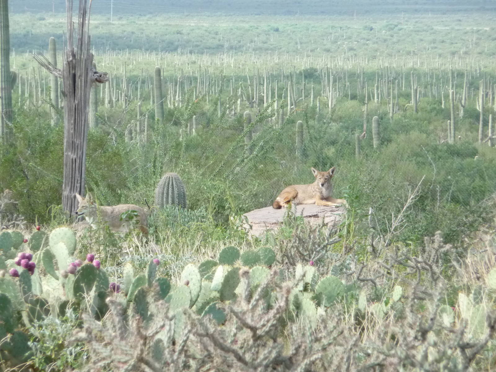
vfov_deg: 4.6
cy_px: 186
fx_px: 4599
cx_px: 248
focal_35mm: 321
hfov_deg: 6.2
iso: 320
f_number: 4.9
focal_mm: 47
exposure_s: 1/500
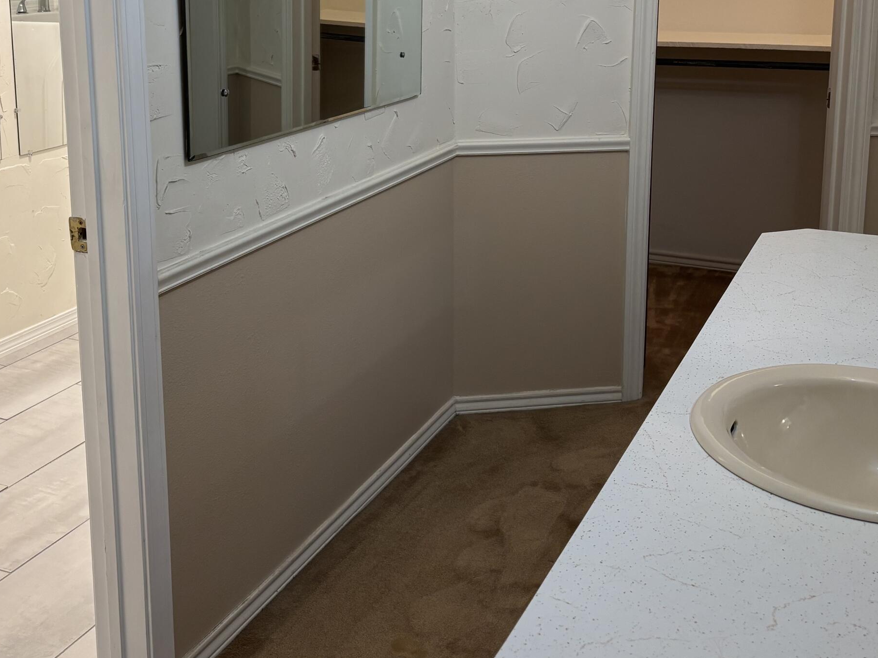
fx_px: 1091
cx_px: 418
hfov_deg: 43.8
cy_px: 139
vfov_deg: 32.7
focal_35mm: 43
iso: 125
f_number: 1.6
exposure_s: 1/60
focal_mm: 5.96
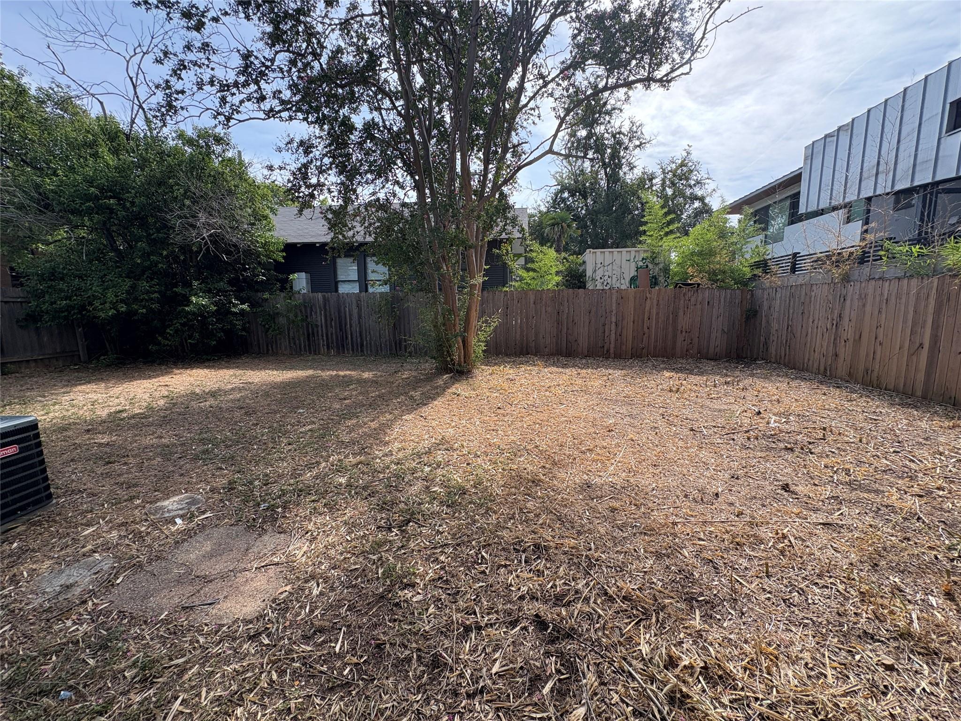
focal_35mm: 14
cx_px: 480
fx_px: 389
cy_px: 360
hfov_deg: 102.1
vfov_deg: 85.7
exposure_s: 1/430
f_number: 2.2
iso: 40
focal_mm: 2.22
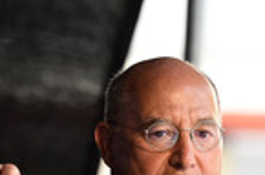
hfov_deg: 3.3
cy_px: 255
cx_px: 196
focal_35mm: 624
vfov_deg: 2.2
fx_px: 4583
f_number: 3.5
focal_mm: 200
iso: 100
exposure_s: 1/125
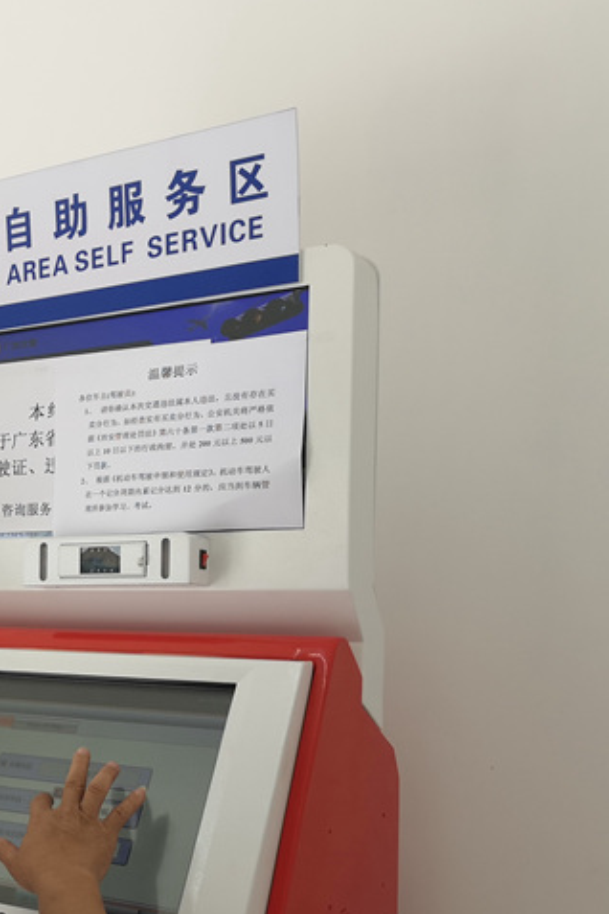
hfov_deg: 22.4
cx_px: -214
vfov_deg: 37.1
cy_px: 606
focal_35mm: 53
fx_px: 1345
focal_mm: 3.95
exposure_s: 1/100
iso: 50
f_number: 1.8
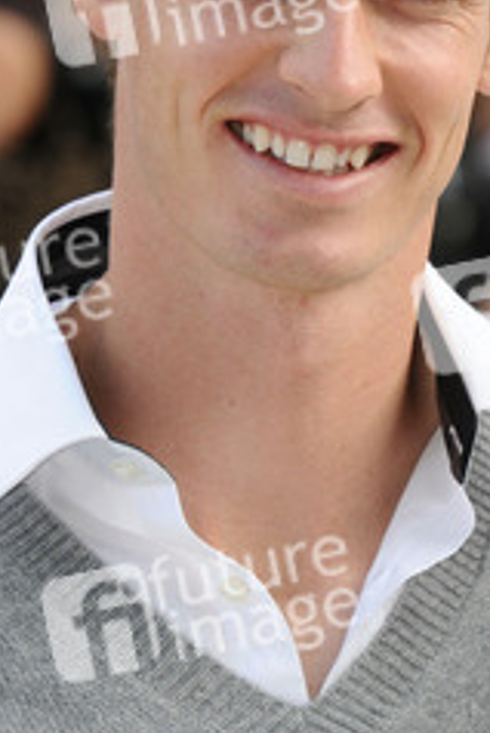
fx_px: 10274
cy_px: 148
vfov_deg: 4.1
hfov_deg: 2.7
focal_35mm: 504
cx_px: 291
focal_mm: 200
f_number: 7.1
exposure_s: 1/250
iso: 320
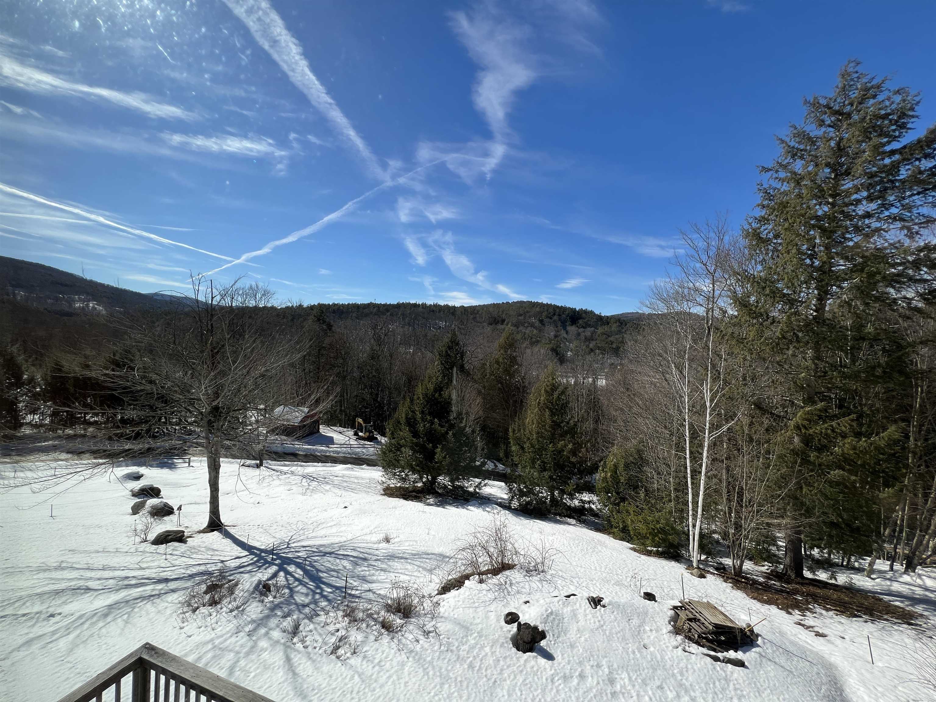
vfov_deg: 89.9
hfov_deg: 106.2
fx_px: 352
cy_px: 351
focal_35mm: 13
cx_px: 468
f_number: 1.8
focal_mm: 1.57
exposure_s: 1/1248
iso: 32
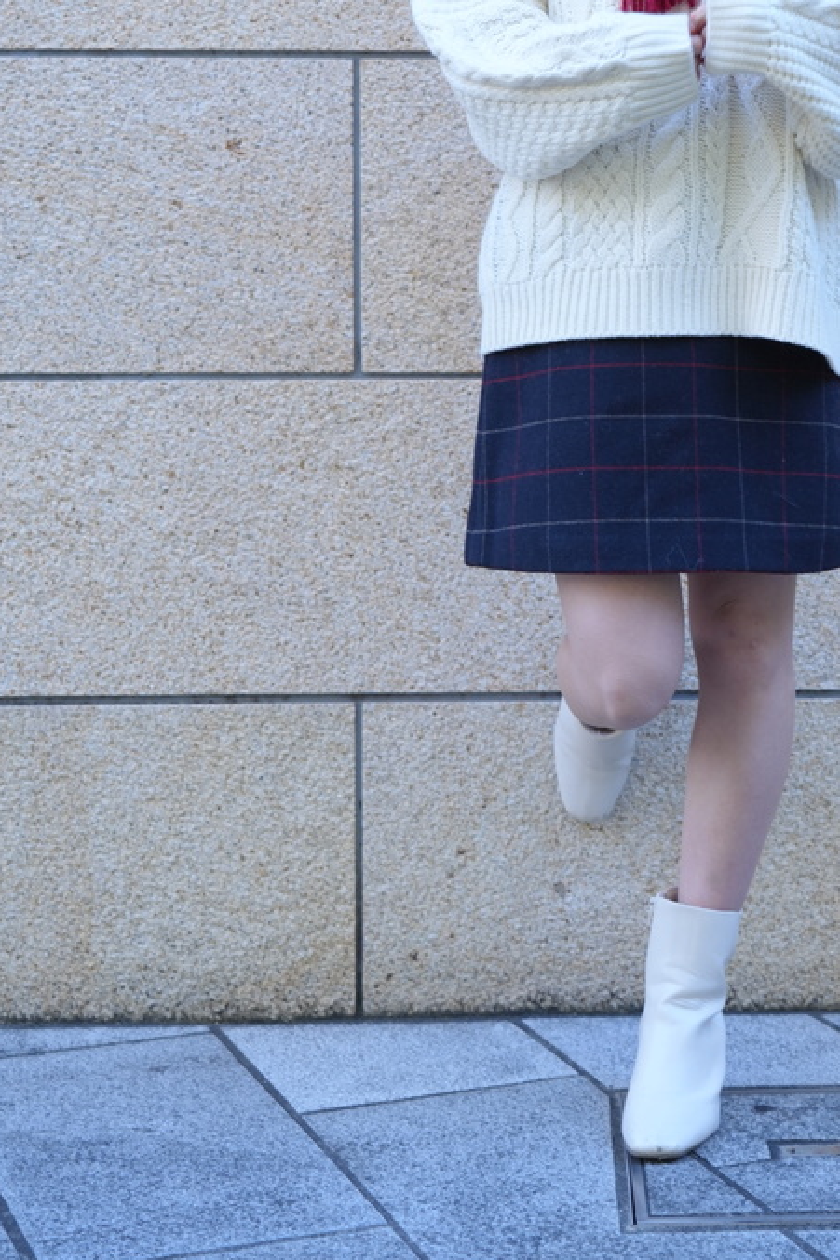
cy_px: 275
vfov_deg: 26.6
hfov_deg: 18.0
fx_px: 2626
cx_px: 661
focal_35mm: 75
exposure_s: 1/100
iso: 320
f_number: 4.5
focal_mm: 47
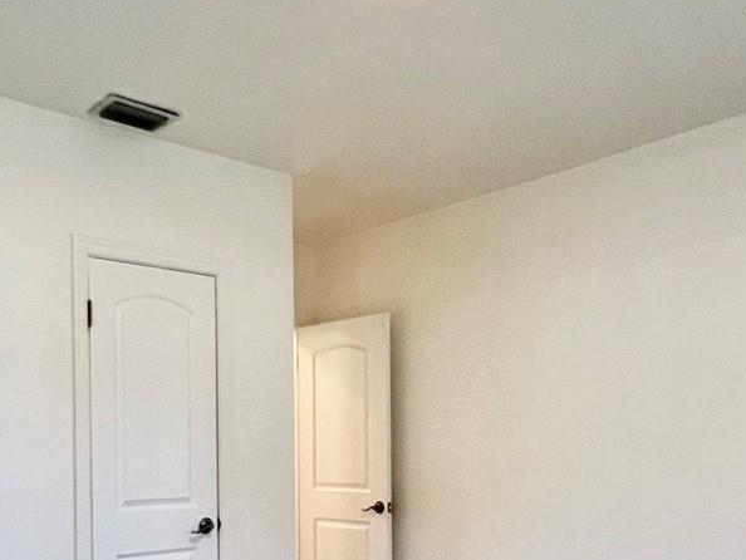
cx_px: 320
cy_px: 458
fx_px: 755
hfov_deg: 52.4
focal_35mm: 35
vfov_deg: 39.0
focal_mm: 1.57
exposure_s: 1/120
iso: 200
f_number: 1.8
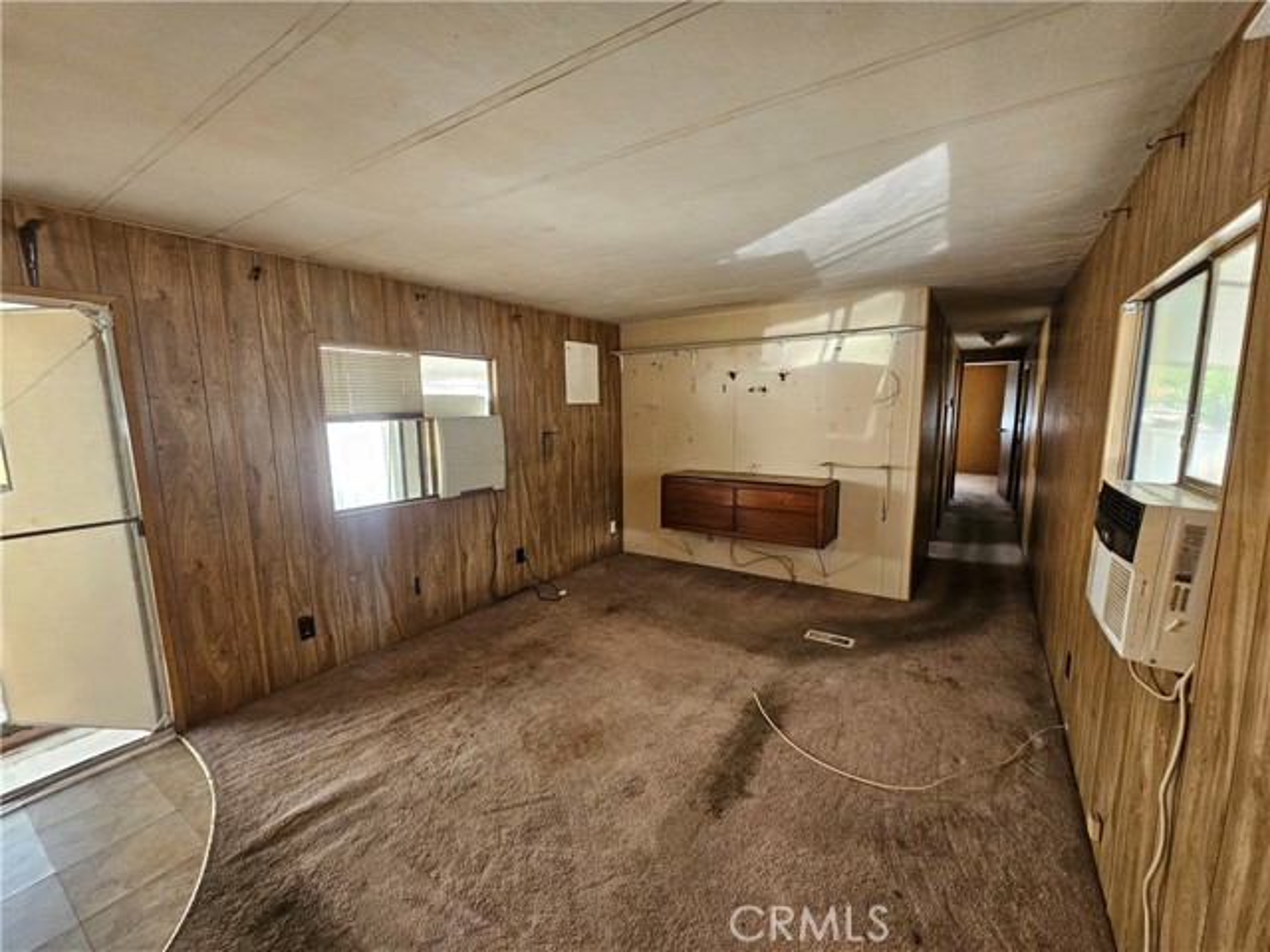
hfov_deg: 106.2
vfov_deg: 89.9
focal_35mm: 13
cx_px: 635
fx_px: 477
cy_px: 476
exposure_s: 1/60
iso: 250
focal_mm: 2.2
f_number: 2.2
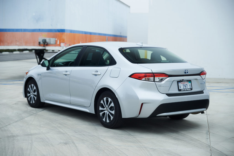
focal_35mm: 66
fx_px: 429
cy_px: 78
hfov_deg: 30.5
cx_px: 117
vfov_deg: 20.6
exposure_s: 1/50
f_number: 4
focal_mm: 66
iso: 100
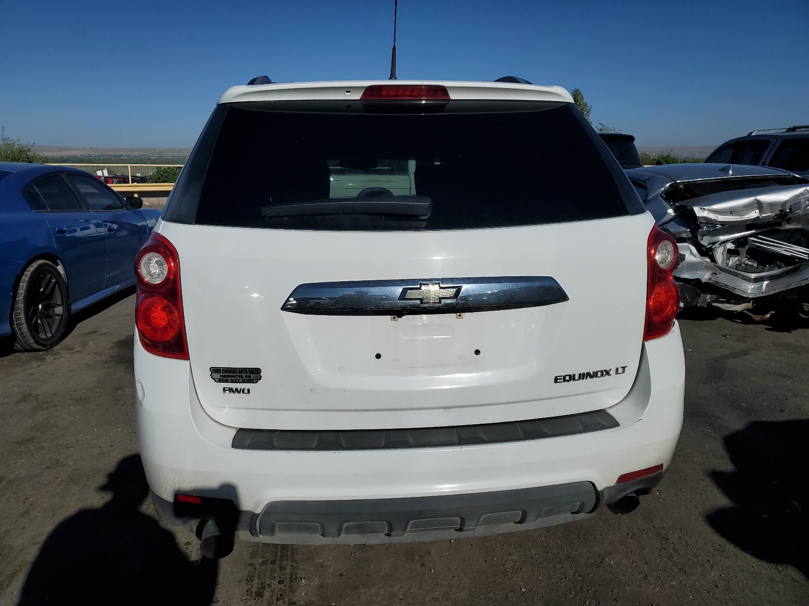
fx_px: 608
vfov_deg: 53.1
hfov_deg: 67.3
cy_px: 303
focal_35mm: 26
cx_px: 404
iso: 51
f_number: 1.5
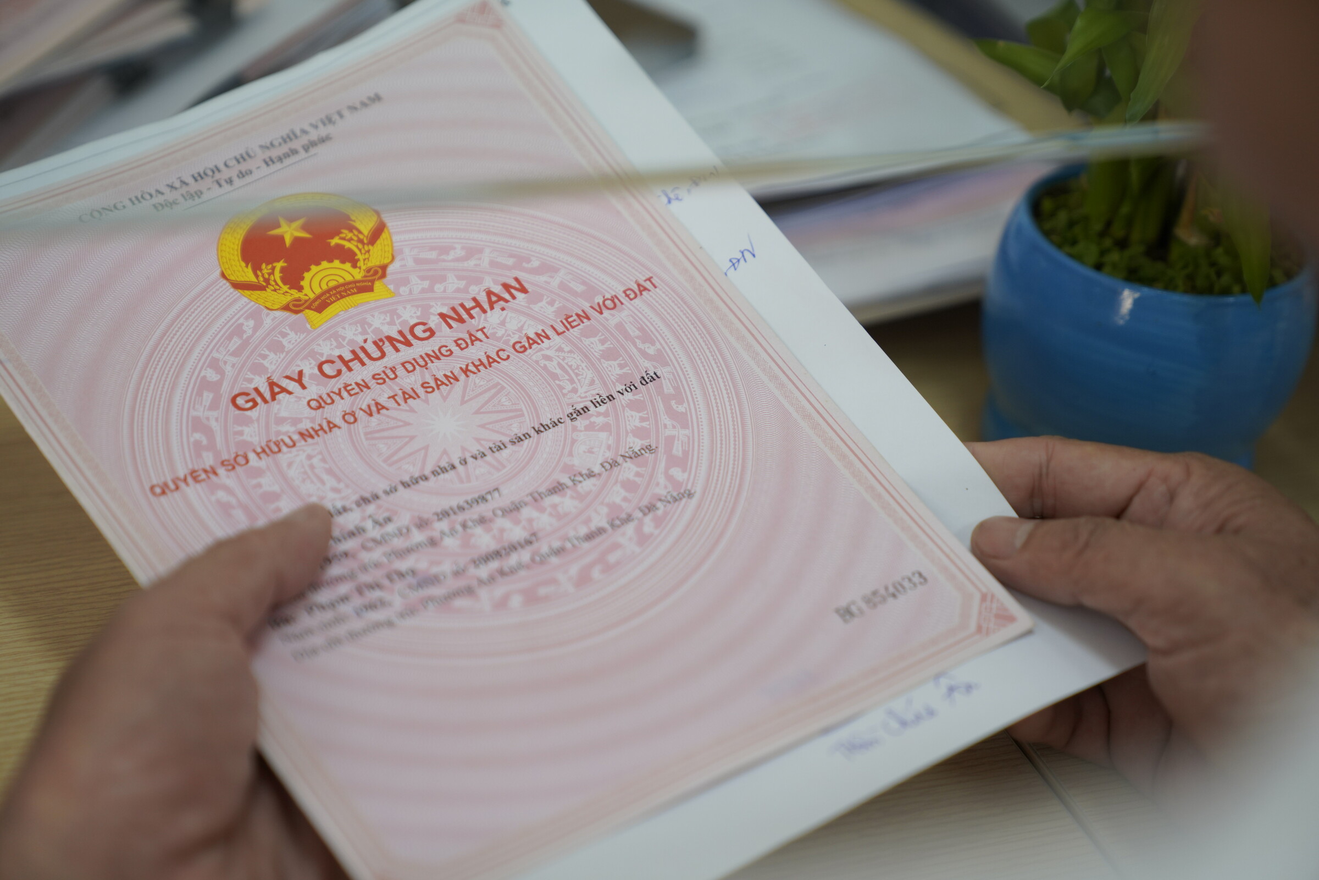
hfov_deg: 28.8
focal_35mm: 70
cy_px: 440
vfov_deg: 19.5
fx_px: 2565
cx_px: 660
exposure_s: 1/400
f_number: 2.8
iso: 640
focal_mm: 70
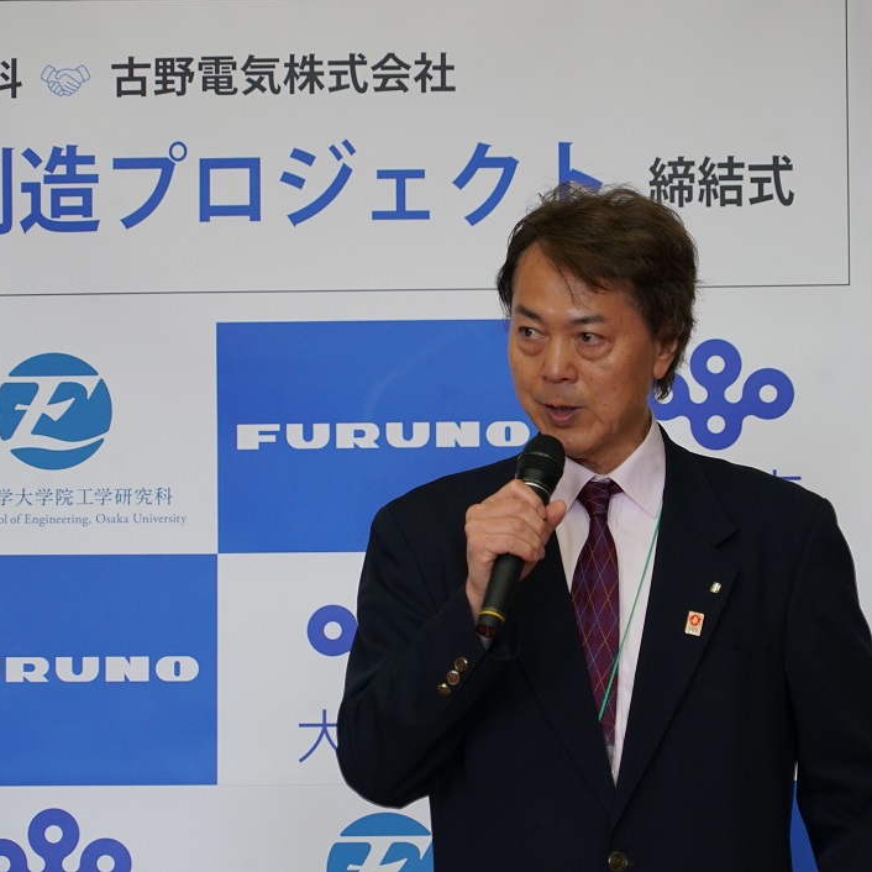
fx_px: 6697
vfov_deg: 7.4
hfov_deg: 7.4
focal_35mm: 235
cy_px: 436
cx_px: 448
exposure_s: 1/200
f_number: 6.3
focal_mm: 184
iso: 1600
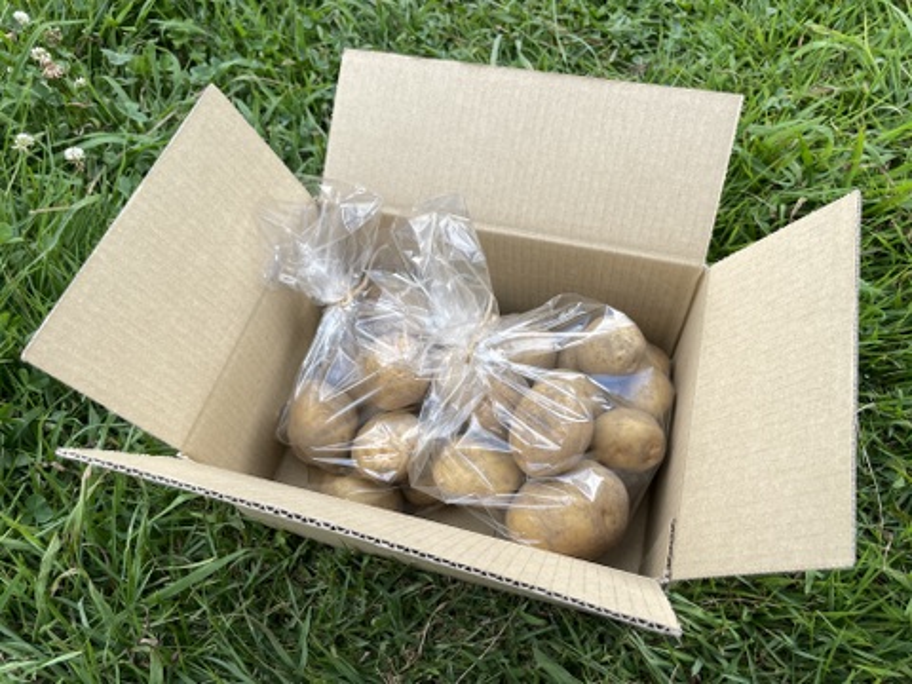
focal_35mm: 26
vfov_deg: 53.1
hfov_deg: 67.3
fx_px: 685
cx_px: 456
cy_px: 342
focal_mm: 4.2
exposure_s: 1/1221
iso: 32
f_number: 1.6
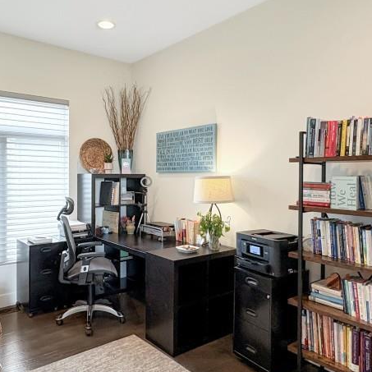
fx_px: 340
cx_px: 156
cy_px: 181
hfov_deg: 57.0
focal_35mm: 28
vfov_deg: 57.3
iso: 160
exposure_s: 1/120
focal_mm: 2.22
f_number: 2.2
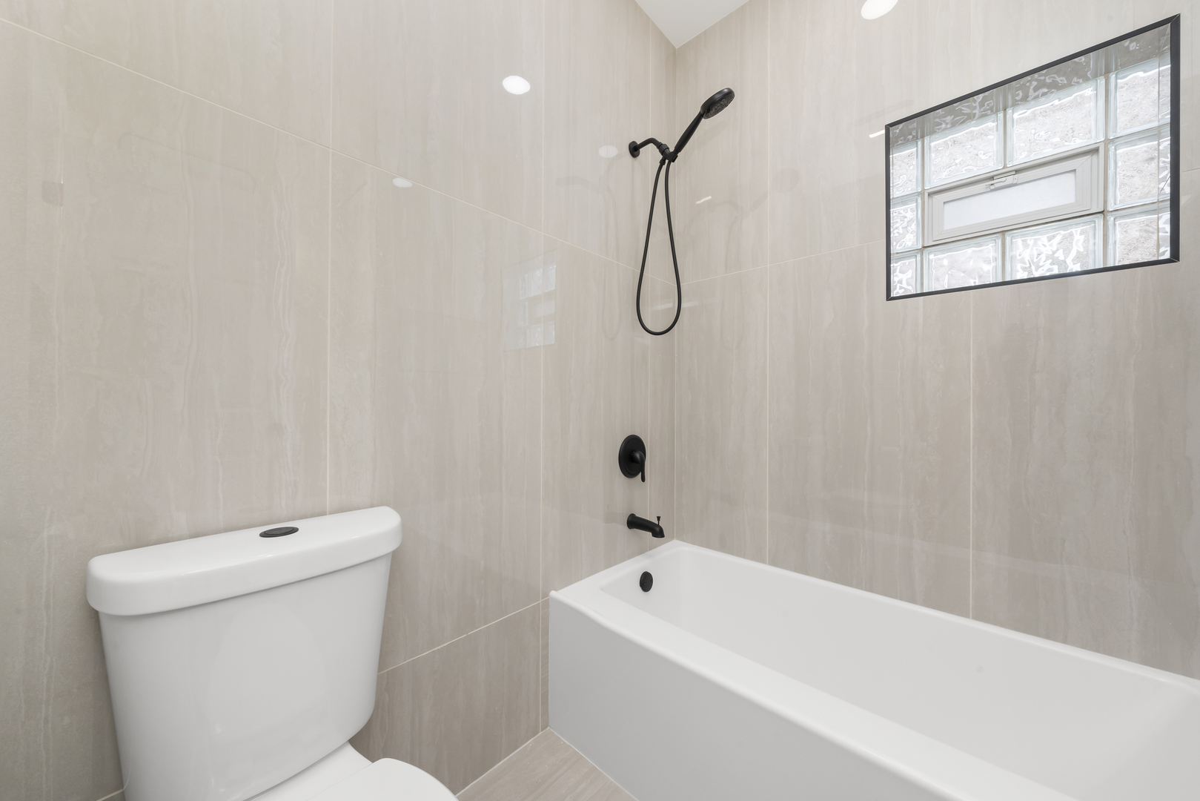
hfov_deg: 112.6
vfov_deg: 90.0
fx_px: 400
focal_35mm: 12
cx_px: 600
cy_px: 400
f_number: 14
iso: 800
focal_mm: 12
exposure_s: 1/2.5
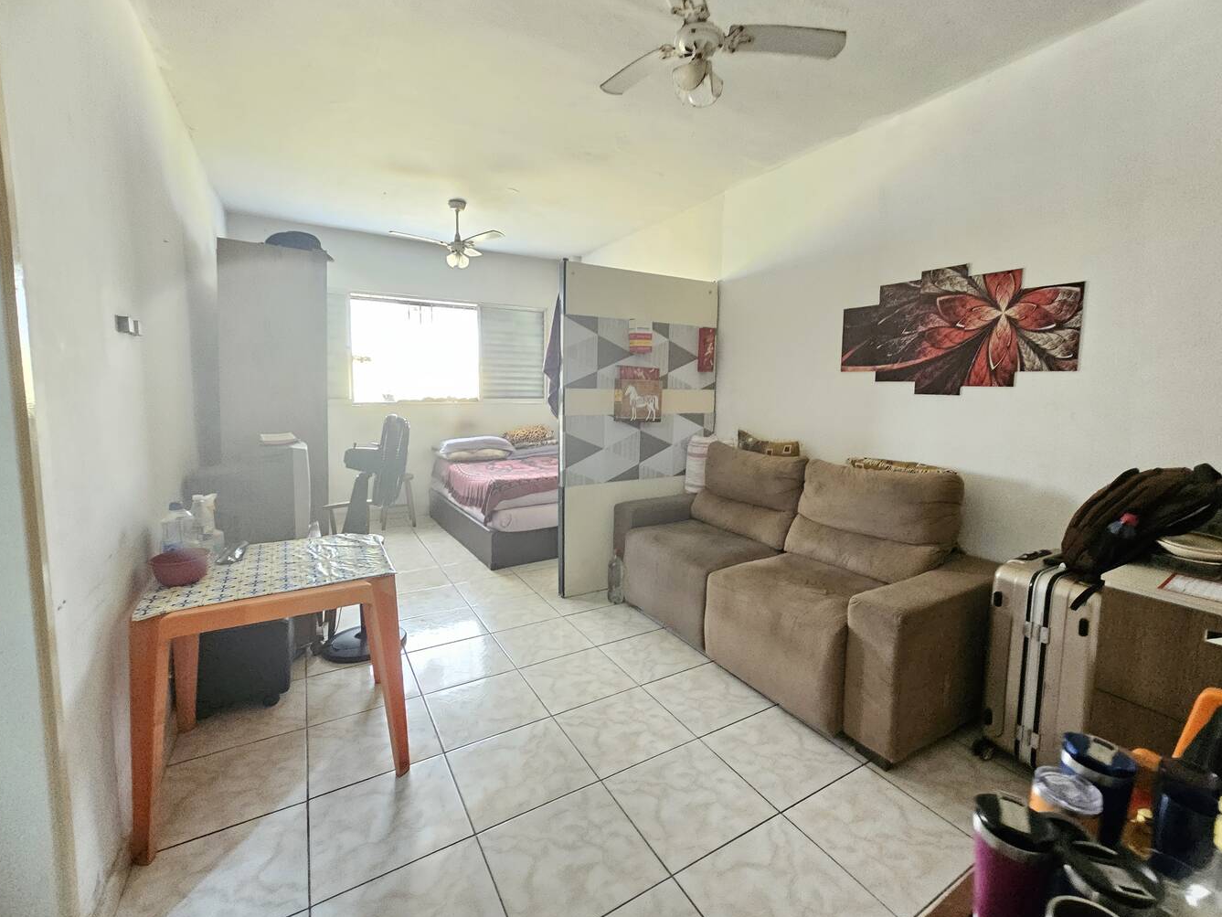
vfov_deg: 85.6
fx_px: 494
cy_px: 442
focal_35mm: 14
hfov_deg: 102.0
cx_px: 644
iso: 1000
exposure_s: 1/24
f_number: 2.2
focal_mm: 2.2
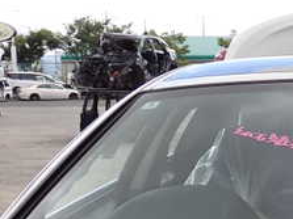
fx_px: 821
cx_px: 351
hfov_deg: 19.1
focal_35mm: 97
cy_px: 203
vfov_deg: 15.0
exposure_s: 1/320
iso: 100
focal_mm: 6.37
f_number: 3.5
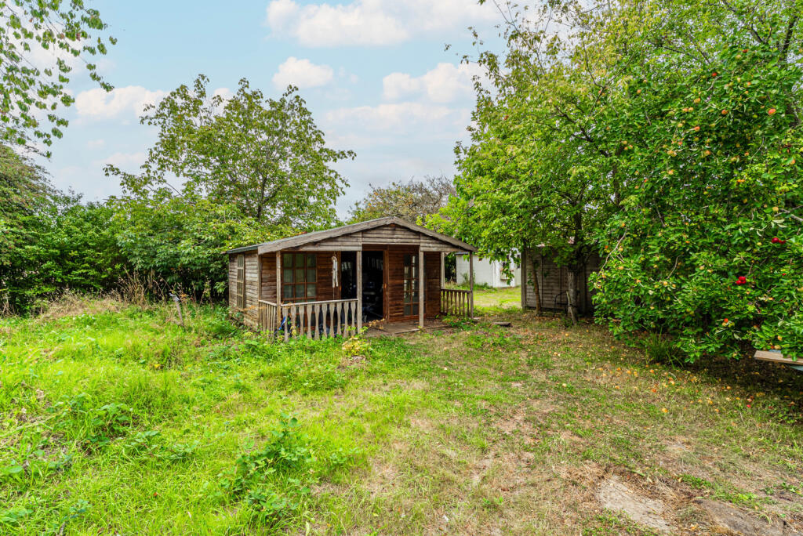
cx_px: 402
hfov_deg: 96.7
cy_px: 268
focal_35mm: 16
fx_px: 357
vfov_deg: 73.8
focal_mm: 16
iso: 200
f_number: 8
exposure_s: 1/50
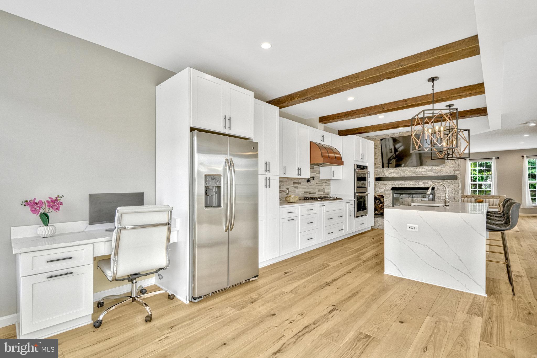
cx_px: 268
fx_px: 239
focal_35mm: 16
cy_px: 179
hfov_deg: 96.7
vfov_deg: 73.7
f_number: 8
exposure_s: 1/250
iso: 1250
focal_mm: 16
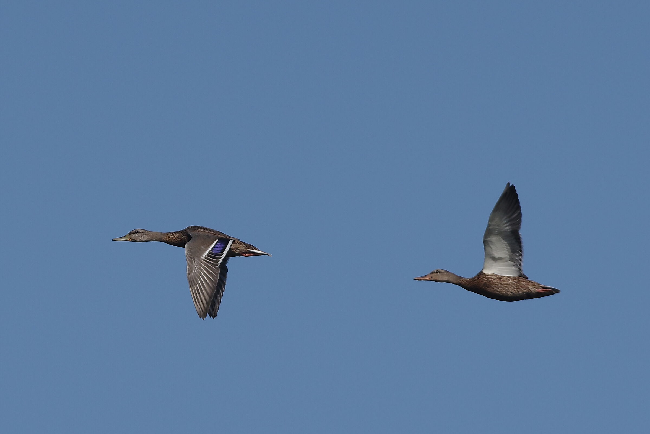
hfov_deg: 4.5
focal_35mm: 463
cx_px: 325
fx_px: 8359
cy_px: 217
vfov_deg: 3.0
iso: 400
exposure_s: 1/2500
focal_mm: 300
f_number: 7.1
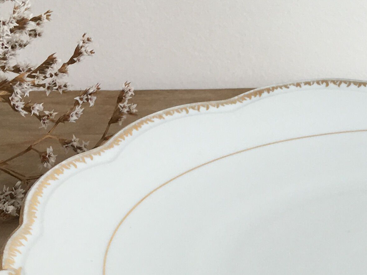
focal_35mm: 100
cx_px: 340
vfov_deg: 14.7
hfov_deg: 19.2
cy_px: 215
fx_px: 1060
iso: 32
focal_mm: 4.15
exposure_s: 1/100
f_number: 2.2
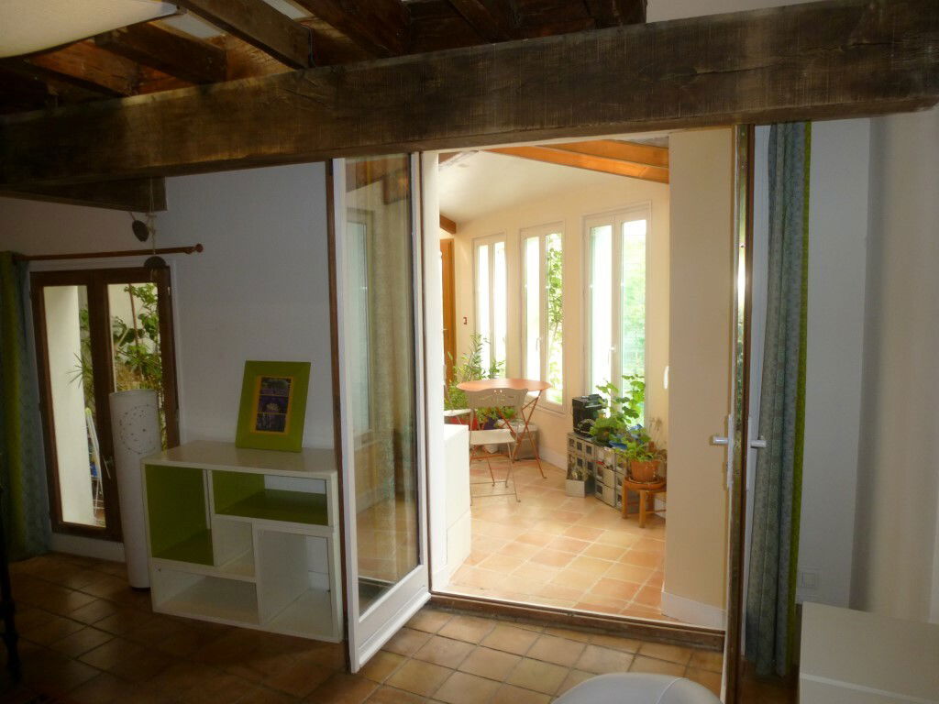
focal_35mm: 24
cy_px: 352
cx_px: 470
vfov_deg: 56.8
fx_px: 651
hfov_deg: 71.6
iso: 200
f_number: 3.3
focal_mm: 4.3
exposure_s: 1/60
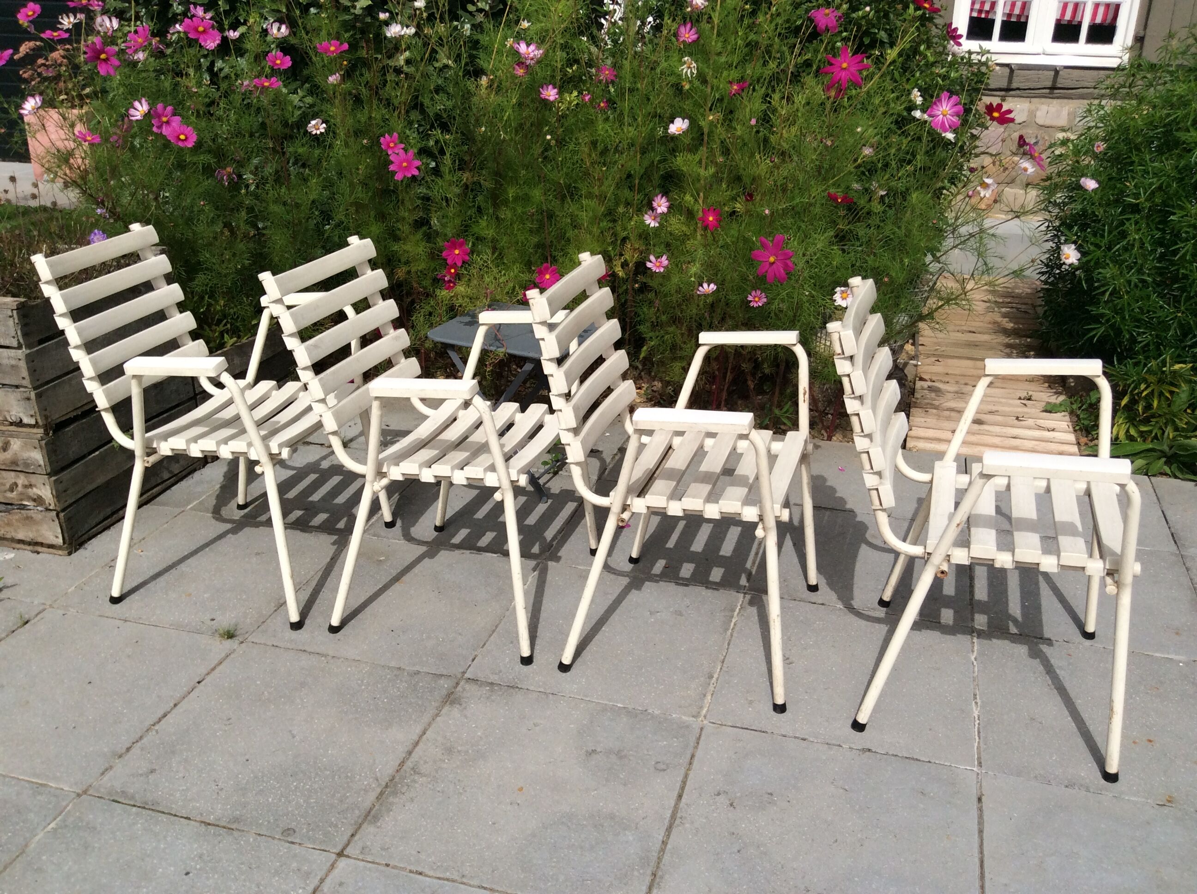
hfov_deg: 56.9
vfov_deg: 44.1
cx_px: 598
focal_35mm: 32
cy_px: 447
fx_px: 1105
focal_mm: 3.3
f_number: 2.4
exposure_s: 1/2604
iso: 32
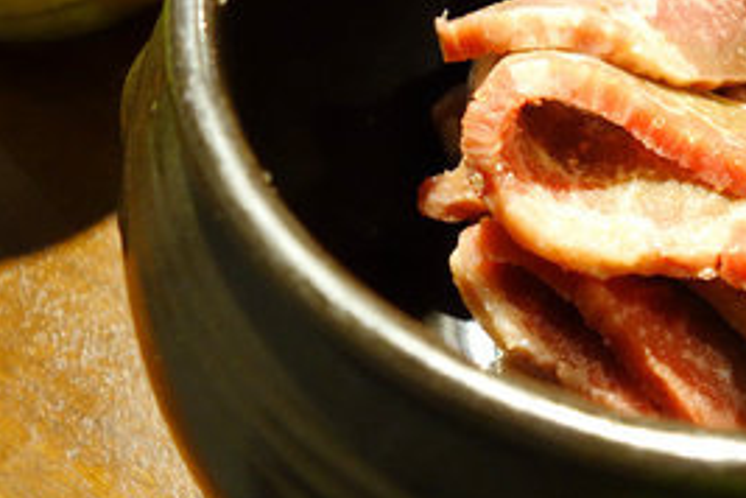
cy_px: 109
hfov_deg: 30.2
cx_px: 701
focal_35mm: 63
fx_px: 1305
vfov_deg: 21.3
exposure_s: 1/5
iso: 800
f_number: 3.5
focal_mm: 10.4
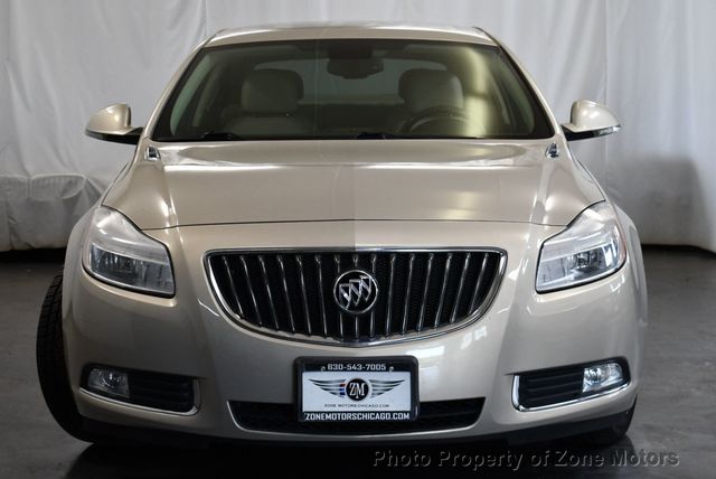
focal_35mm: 68
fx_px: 1354
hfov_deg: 29.6
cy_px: 240
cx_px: 358
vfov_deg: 20.1
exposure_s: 1/200
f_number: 4.5
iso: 800
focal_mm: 34
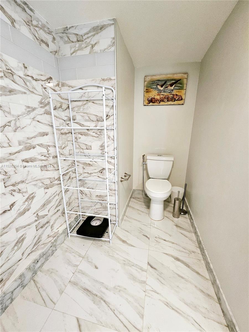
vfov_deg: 106.2
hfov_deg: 89.9
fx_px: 125
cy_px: 166
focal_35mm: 13
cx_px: 124
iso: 320
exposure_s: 1/60.2
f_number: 2.2
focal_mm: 1.74
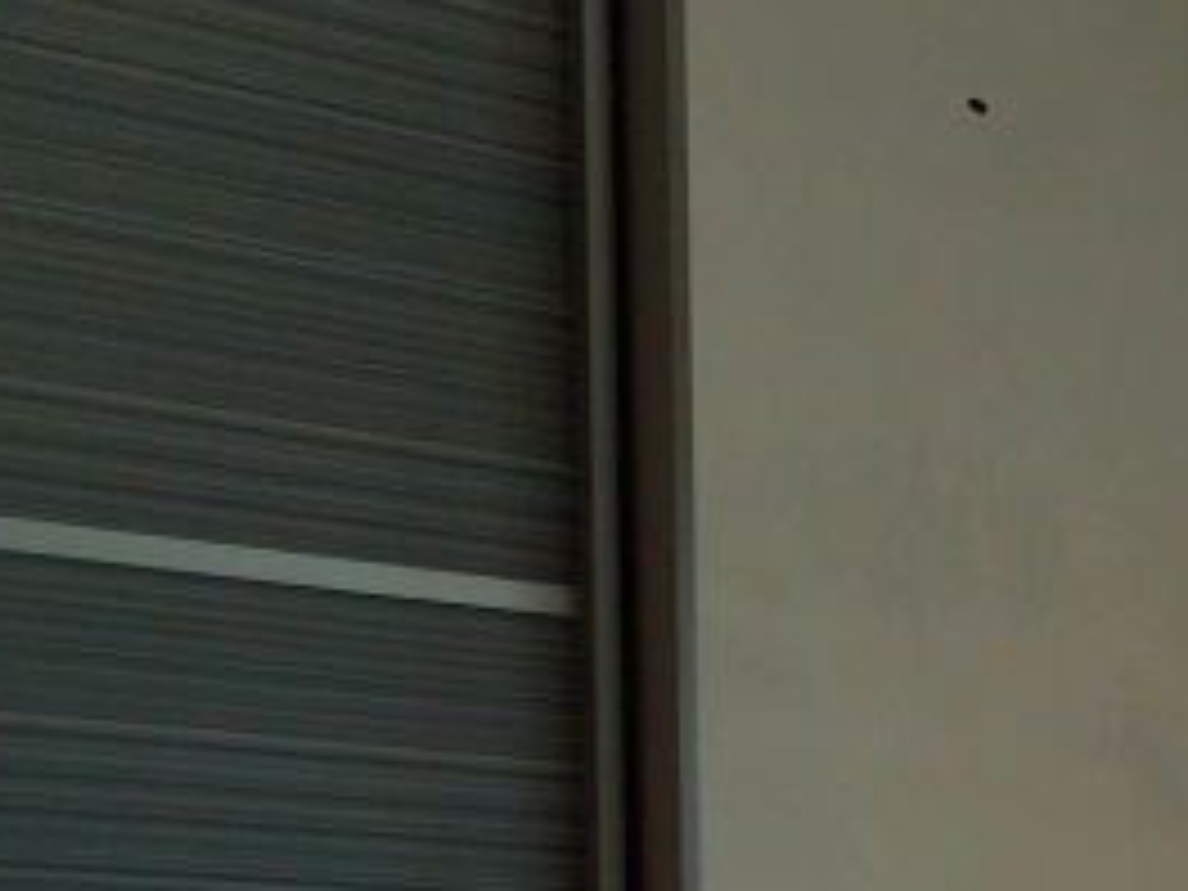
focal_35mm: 114
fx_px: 3912
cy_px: 1316
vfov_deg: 12.4
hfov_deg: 14.5
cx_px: 2326
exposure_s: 1/476
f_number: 1.8
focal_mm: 5.23
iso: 32
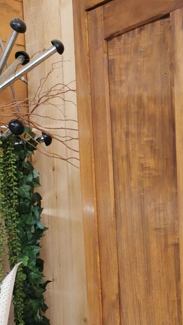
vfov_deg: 19.5
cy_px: 434
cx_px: 336
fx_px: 862
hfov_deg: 11.2
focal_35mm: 100
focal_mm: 5.58
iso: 100
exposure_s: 1/100
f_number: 1.8
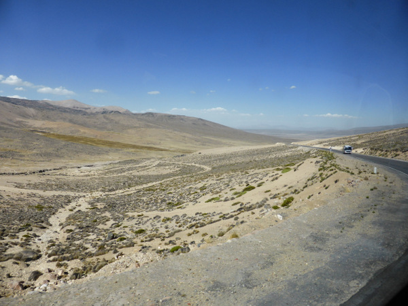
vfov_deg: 56.8
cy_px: 153
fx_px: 283
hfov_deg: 71.6
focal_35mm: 24
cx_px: 204
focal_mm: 4.3
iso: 100
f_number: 3.3
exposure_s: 1/800
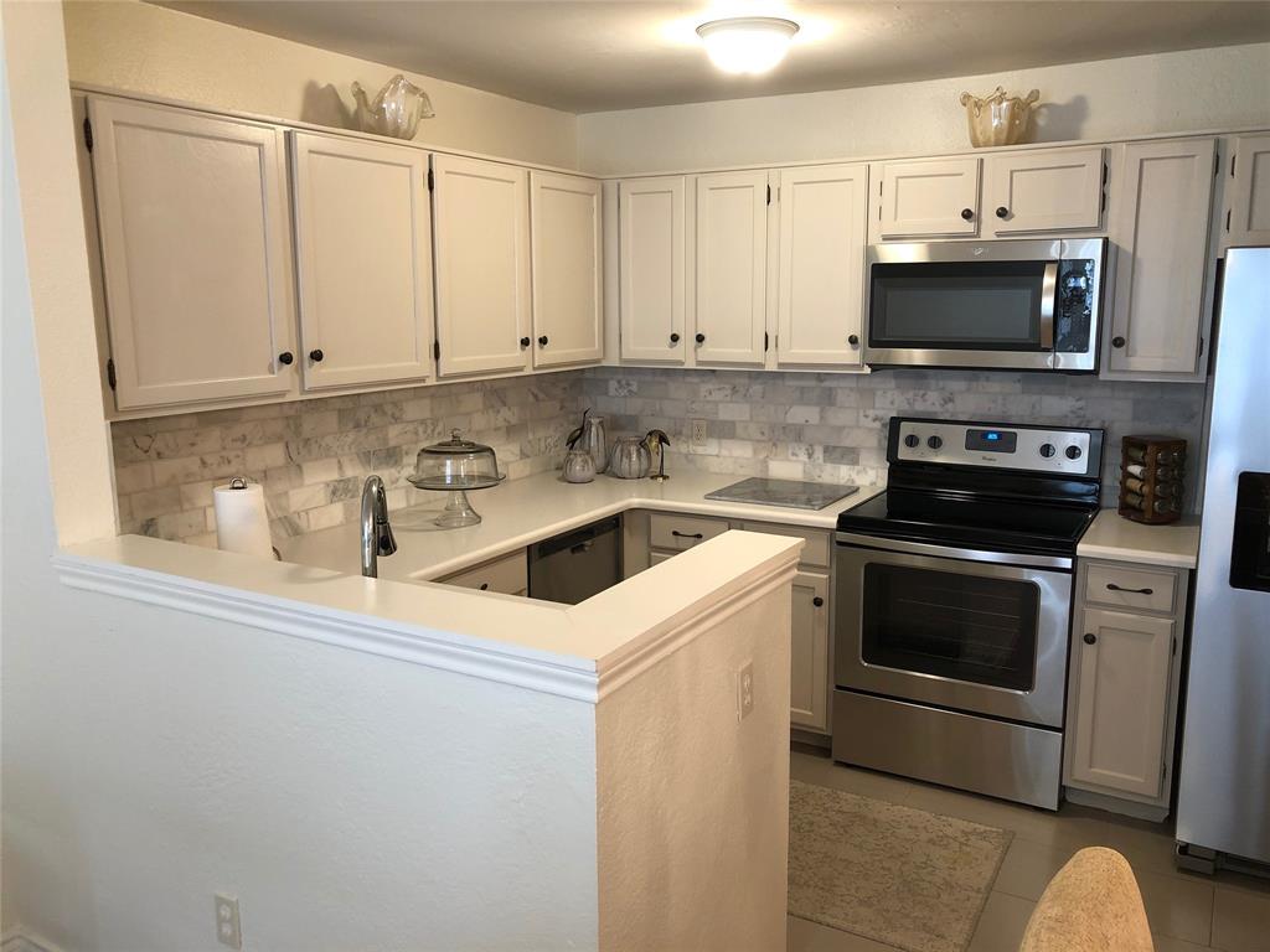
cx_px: 635
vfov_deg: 49.7
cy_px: 476
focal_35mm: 28
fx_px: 1027
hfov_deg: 63.4
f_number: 1.8
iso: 50
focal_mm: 4
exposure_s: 1/15
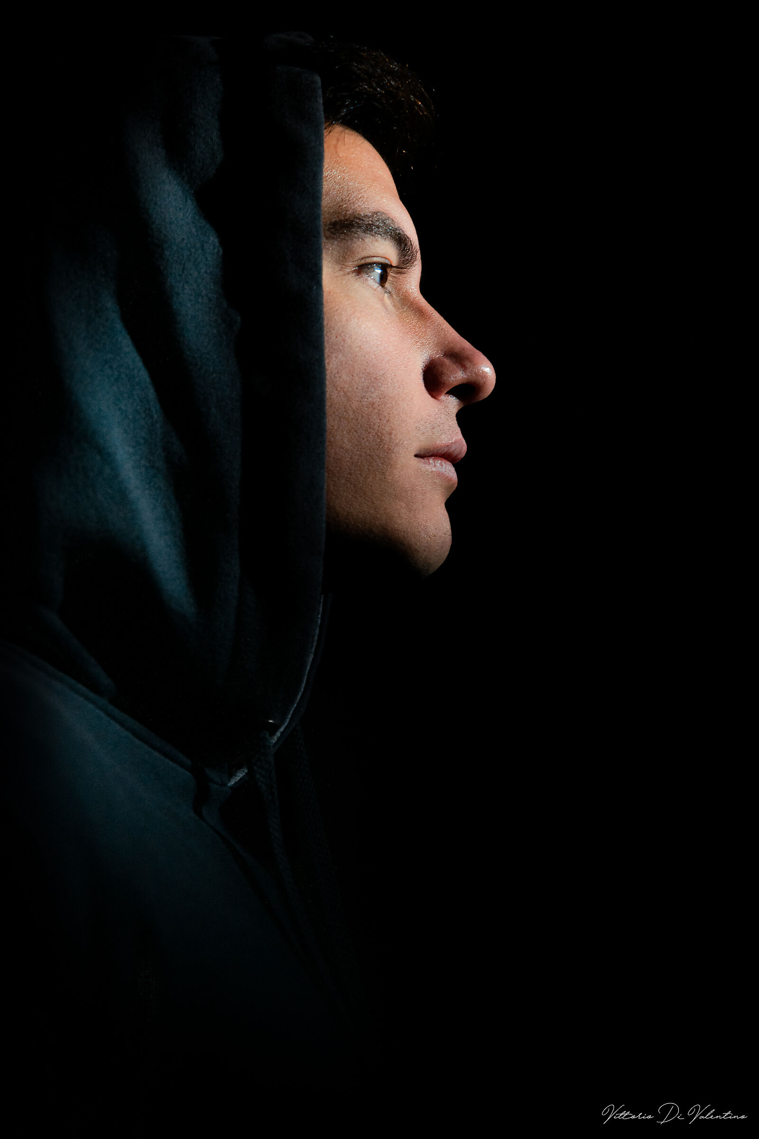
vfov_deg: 27.0
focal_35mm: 75
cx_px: 380
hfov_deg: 18.2
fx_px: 2372
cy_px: 570
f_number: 3.2
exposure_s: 1/20
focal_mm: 50
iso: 400
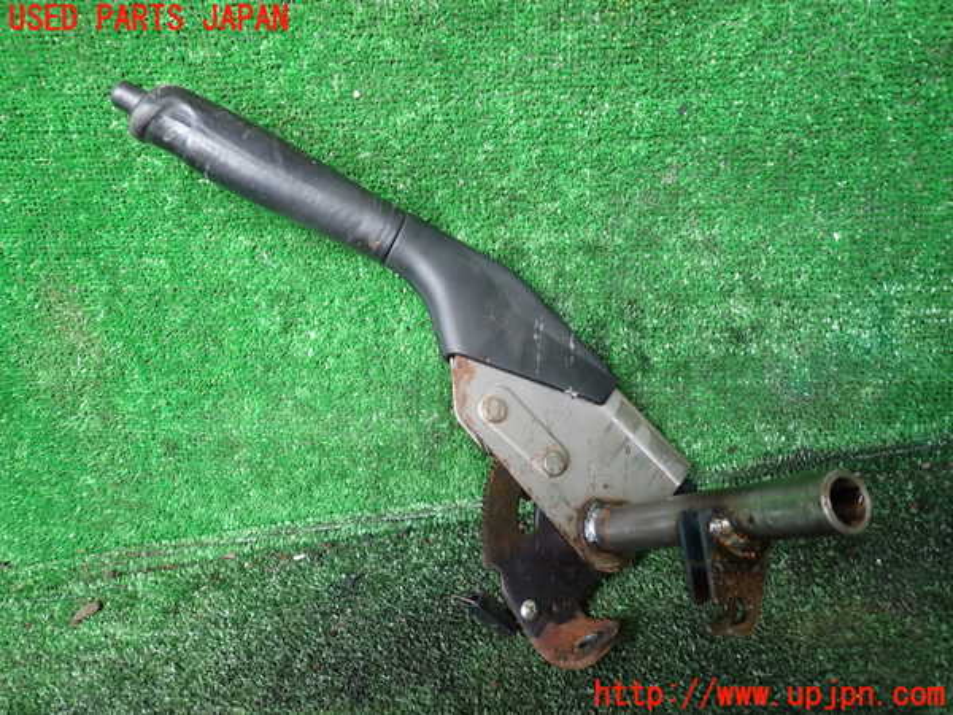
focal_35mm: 25
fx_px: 688
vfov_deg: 54.9
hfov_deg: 69.4
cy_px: 358
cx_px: 476
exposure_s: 1/40
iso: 200
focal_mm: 4.5
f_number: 2
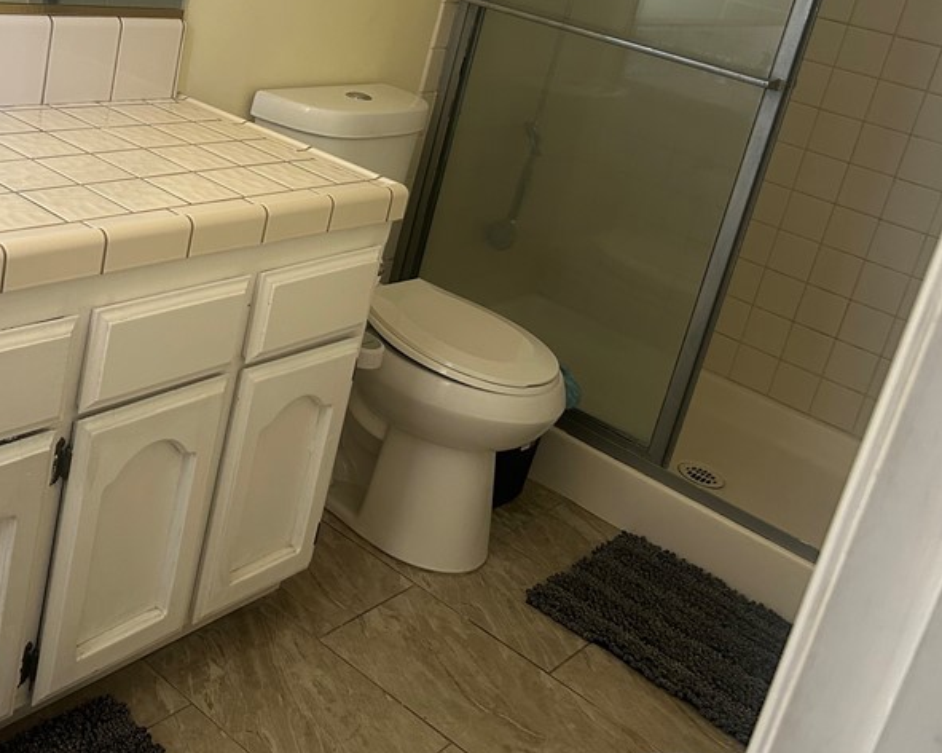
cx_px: 230
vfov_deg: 33.4
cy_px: 179
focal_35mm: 44
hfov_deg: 40.8
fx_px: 1226
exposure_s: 1/60
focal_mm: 5.7
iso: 160
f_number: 1.5
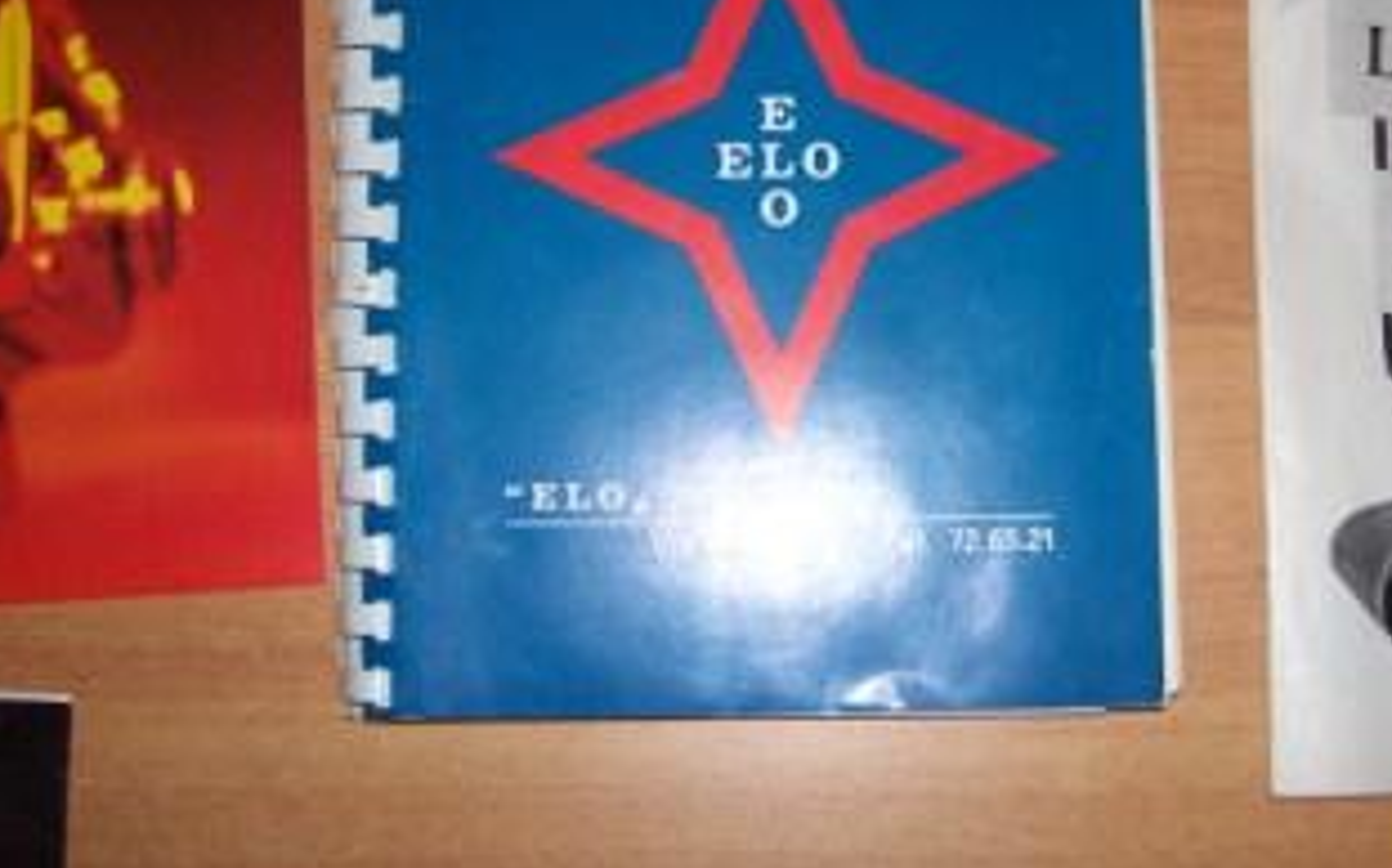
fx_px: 2085
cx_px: 891
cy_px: 277
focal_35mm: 55
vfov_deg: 23.4
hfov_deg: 36.6
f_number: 2.7
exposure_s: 1/64
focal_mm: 6
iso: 80
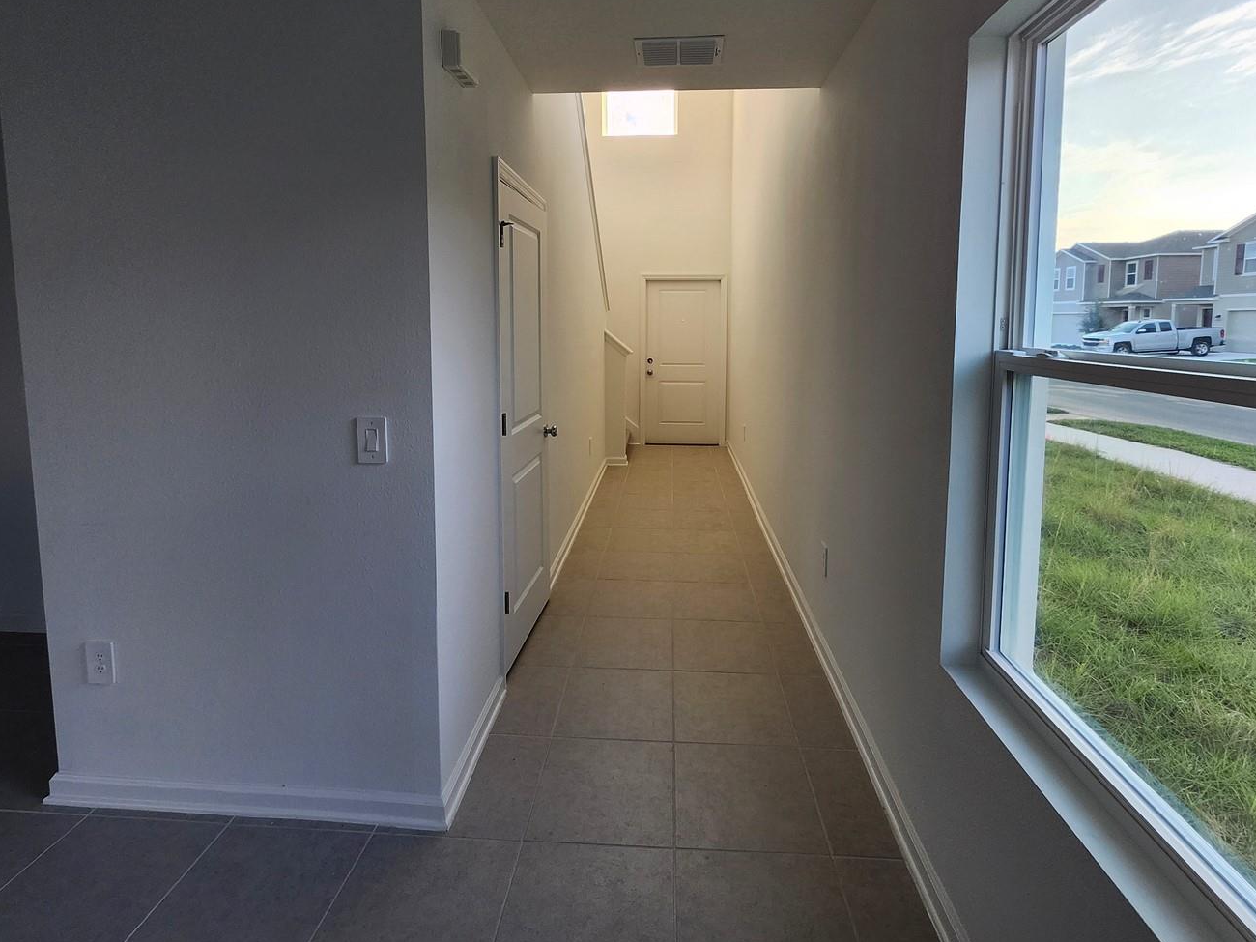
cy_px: 382
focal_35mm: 16
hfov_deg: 94.5
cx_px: 643
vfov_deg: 77.3
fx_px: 581
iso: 80
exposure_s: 1/120
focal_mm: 1.74
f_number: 2.2
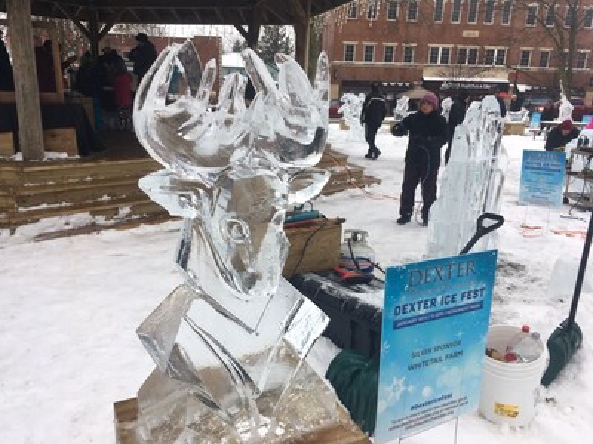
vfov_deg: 48.2
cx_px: 296
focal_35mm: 29
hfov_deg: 61.7
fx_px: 497
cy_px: 222
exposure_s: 1/163
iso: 25
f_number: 2.2
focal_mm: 4.15
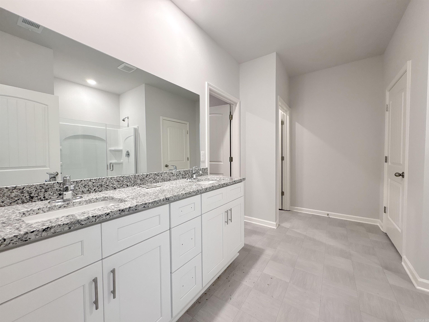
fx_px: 174
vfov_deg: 85.7
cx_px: 214
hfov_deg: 102.1
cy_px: 161
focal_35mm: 14
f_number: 2.2
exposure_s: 1/60
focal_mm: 2.22
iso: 160
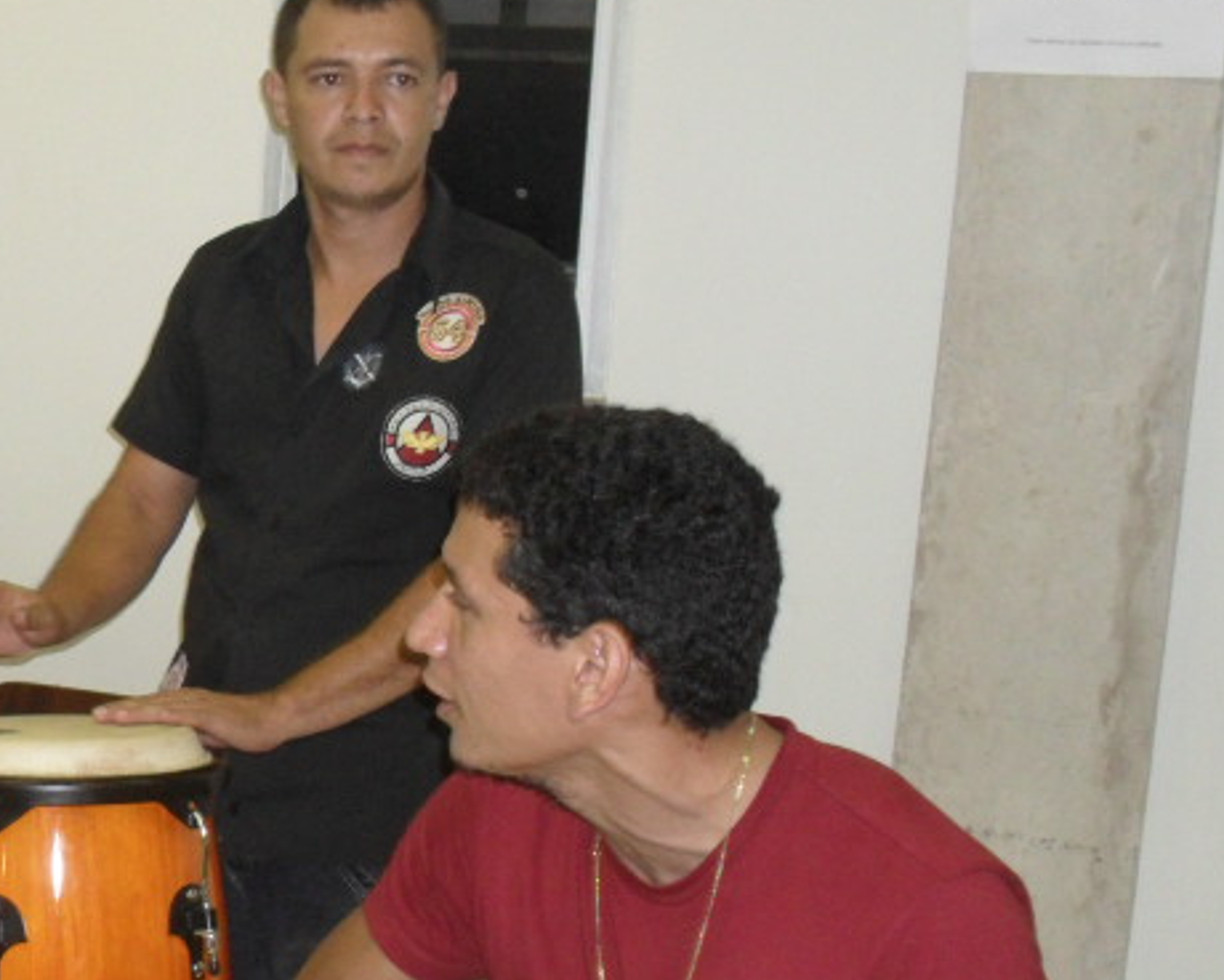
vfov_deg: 19.9
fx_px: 2753
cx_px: 21
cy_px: 791
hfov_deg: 24.0
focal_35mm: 76
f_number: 3.2
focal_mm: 6.3
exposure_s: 1/45
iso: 200
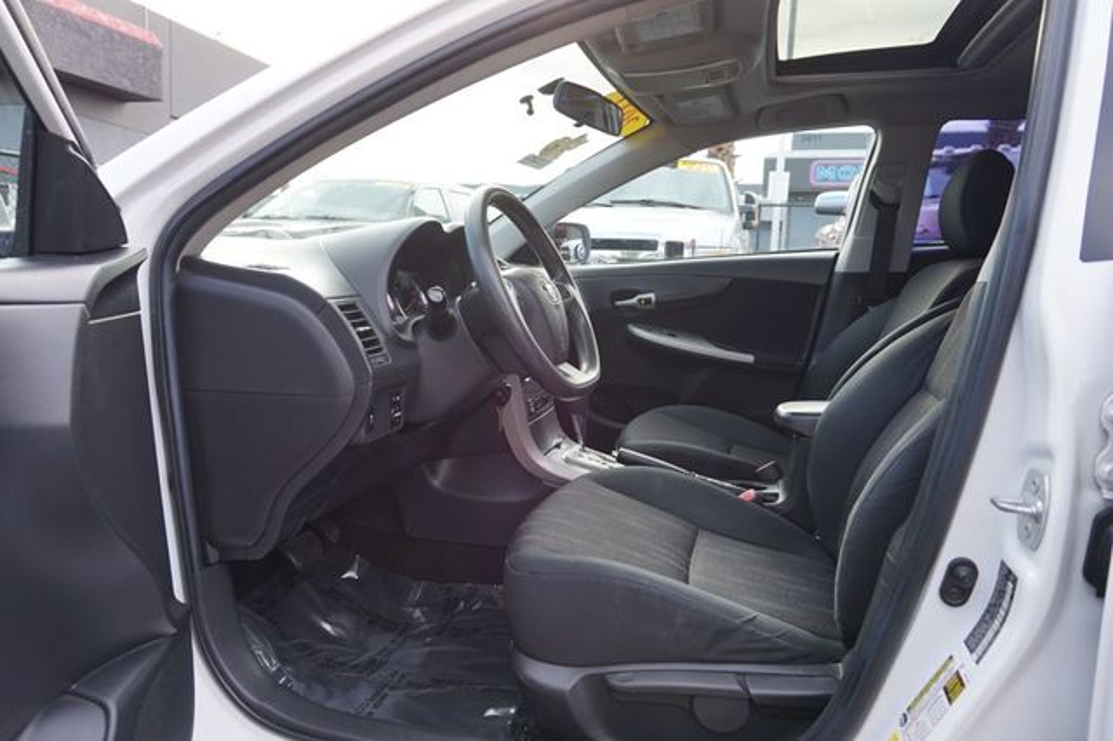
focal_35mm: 24
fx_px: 742
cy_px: 370
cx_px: 556
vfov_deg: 53.1
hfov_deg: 73.8
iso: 100
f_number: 4.5
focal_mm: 16
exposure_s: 1/60
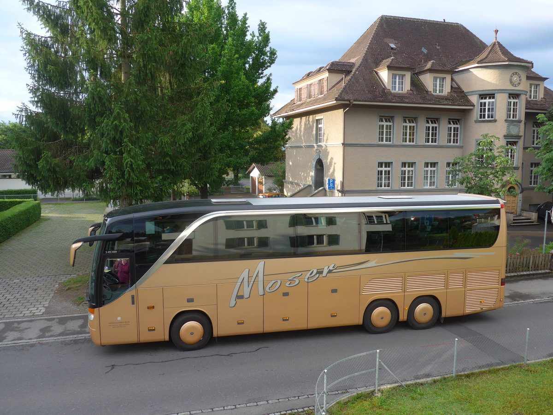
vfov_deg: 48.2
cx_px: 276
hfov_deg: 61.7
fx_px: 463
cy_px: 208
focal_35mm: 29
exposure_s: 1/250
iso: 80
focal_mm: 6
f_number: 2.8
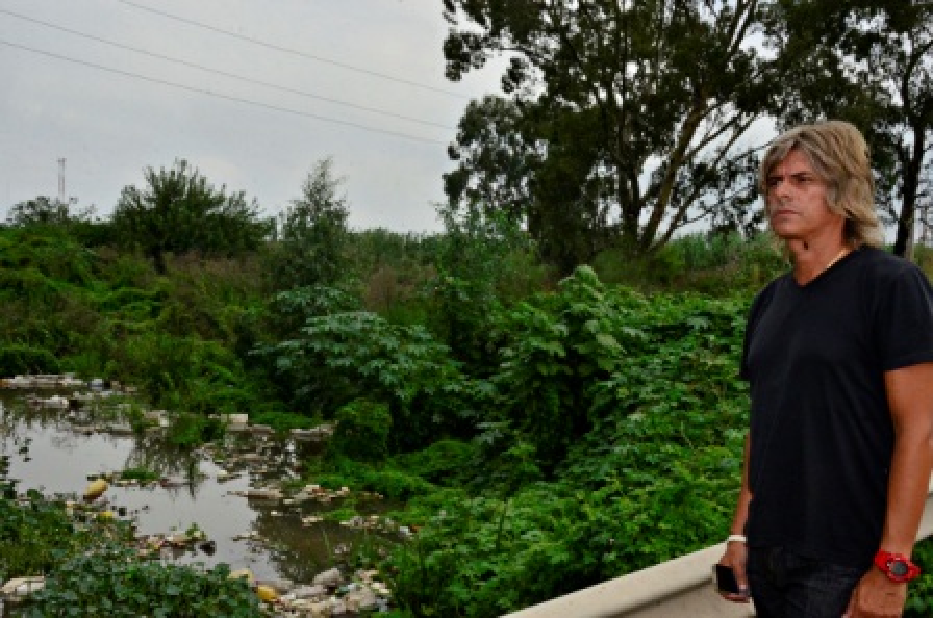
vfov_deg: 31.8
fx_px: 1087
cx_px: 466
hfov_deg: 46.5
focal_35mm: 42
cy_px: 309
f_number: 22
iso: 800
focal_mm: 28
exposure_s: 1/250
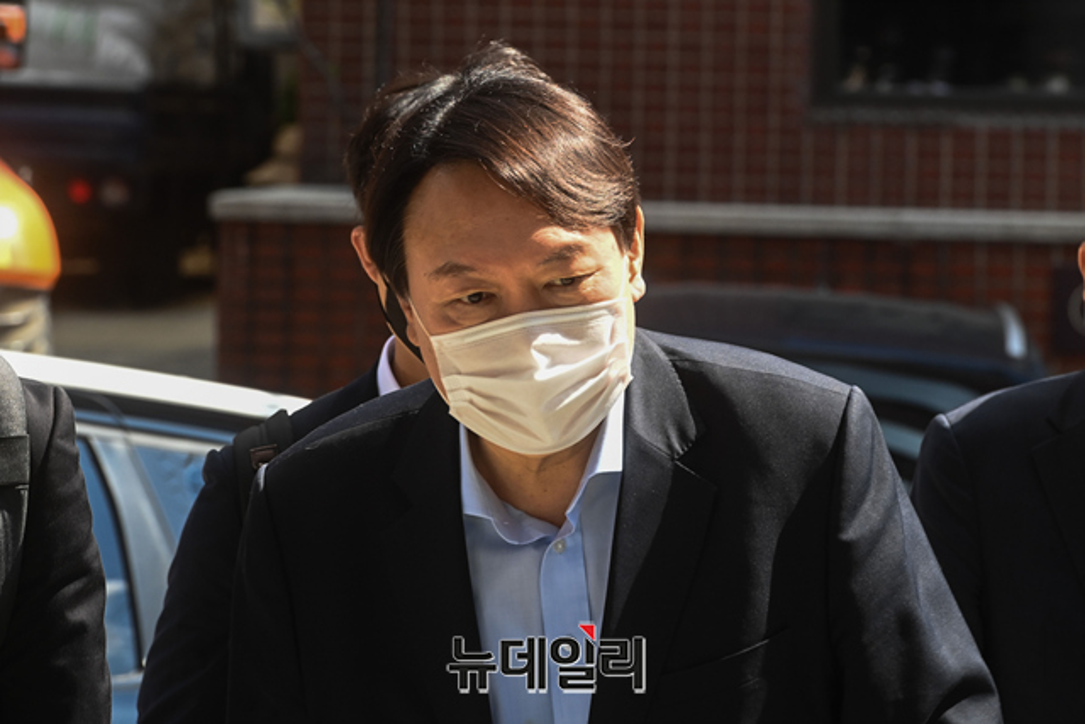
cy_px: 362
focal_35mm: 200
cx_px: 542
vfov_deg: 6.9
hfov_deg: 10.3
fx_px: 6029
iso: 1000
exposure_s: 1/250
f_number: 9
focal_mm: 200
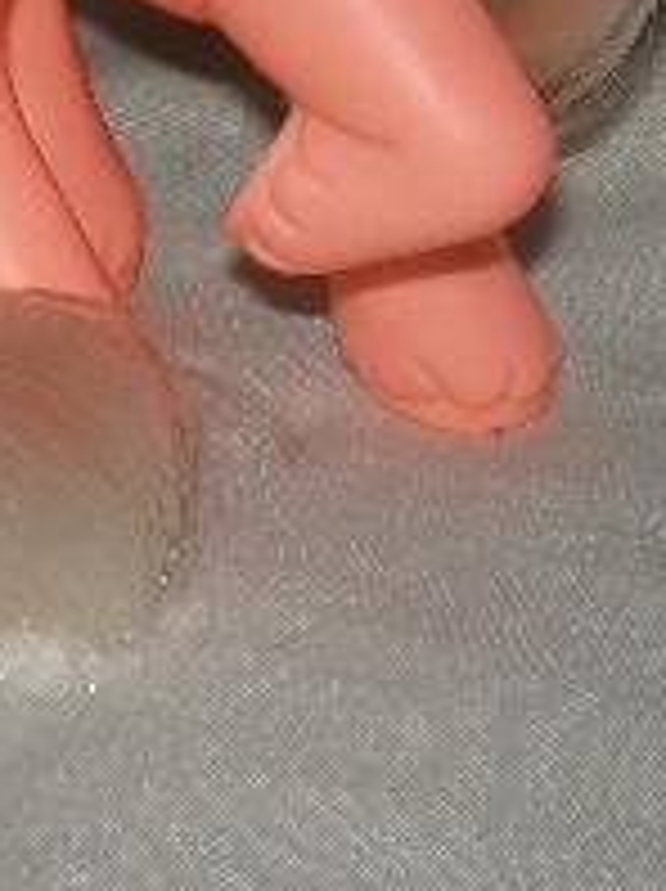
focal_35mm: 123
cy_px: -184
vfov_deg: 15.4
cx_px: 202
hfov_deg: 12.0
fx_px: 3162
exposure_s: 1/30
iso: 64
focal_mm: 6.3
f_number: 4.6
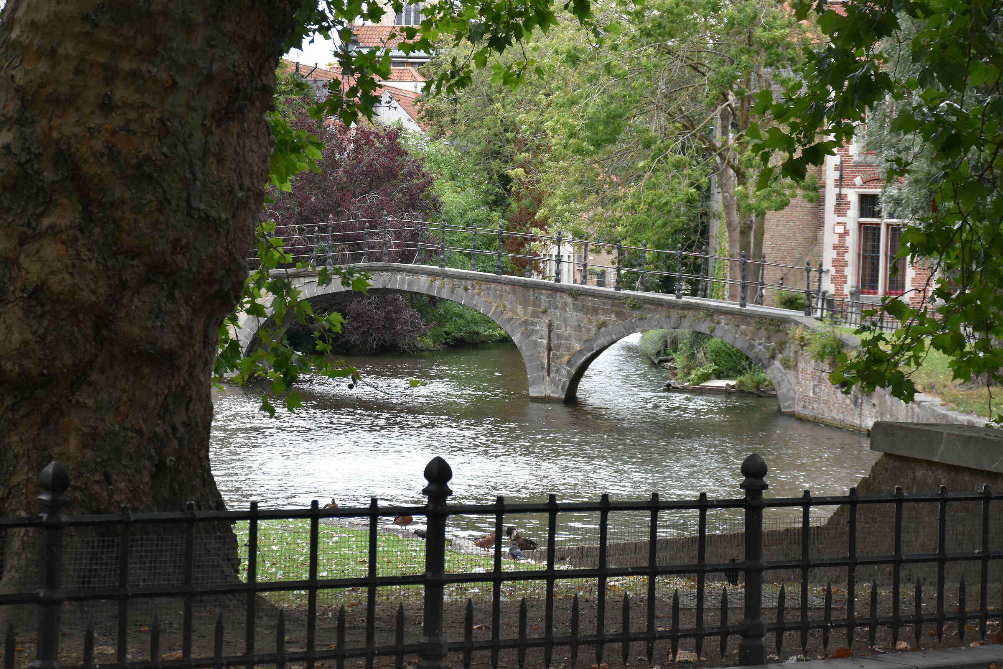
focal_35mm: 112
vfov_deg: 12.2
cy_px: 334
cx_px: 502
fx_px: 3134
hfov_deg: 18.2
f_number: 8
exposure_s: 1/250
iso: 800
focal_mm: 75
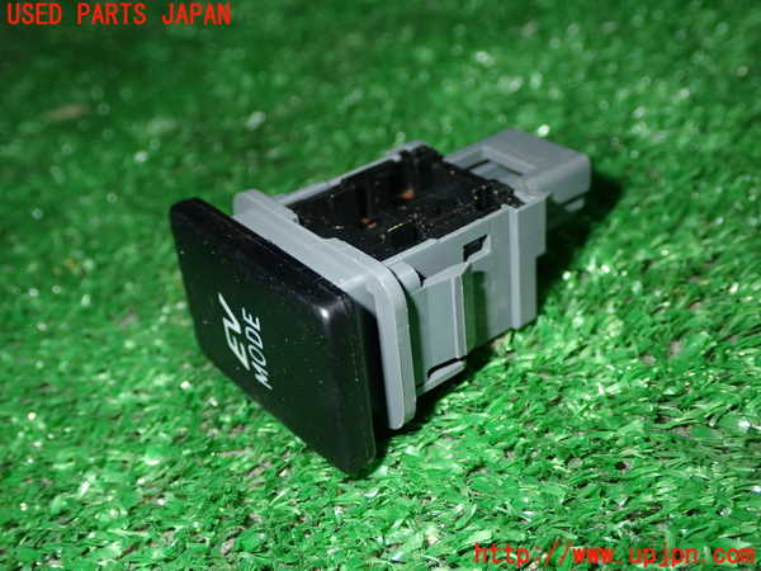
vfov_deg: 30.9
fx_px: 1033
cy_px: 286
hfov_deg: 40.4
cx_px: 380
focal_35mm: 47
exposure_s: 1/50
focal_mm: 8.4
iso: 250
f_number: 9
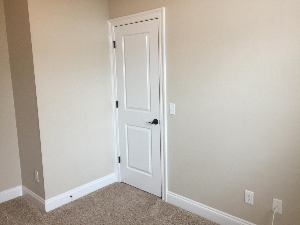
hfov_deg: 61.7
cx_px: 150
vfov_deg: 48.2
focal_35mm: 29
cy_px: 112
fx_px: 251
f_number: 2.2
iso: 40
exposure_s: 1/30
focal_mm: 4.15
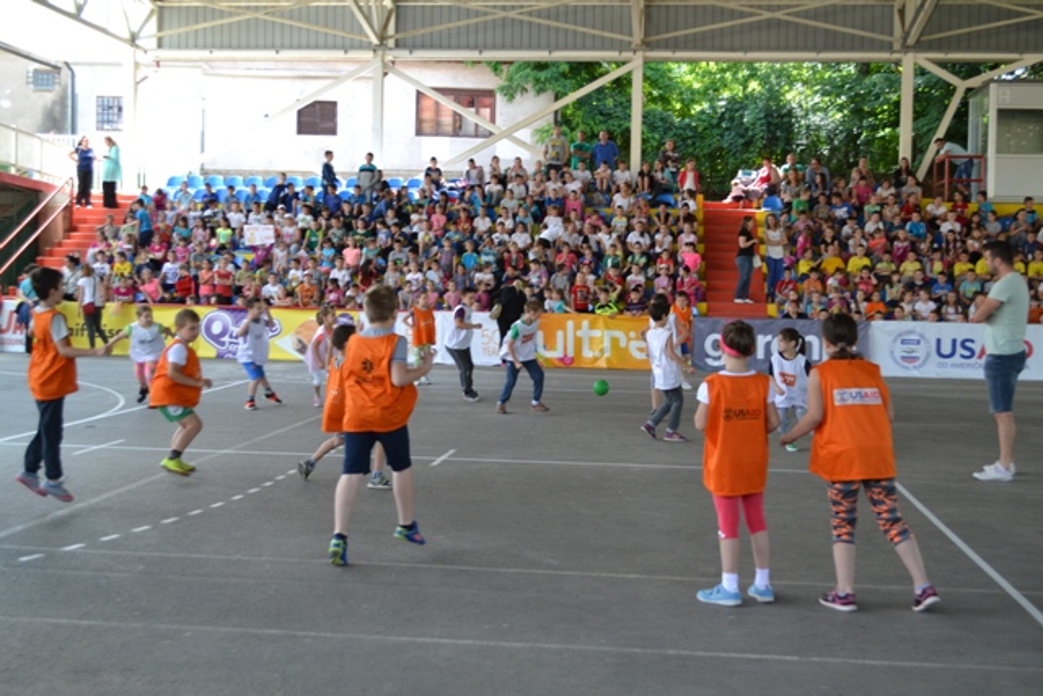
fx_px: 1304
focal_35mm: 45
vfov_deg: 29.9
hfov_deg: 43.6
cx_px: 522
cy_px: 348
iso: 400
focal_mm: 30
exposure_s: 1/125
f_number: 5.6
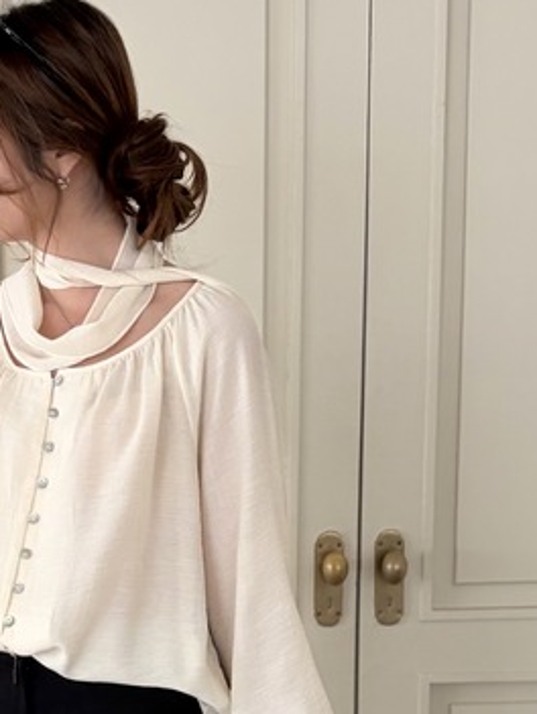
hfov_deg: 19.6
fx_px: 1528
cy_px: 679
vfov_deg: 25.3
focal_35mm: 74
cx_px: 73
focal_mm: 5.96
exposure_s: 1/121
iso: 125
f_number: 1.6
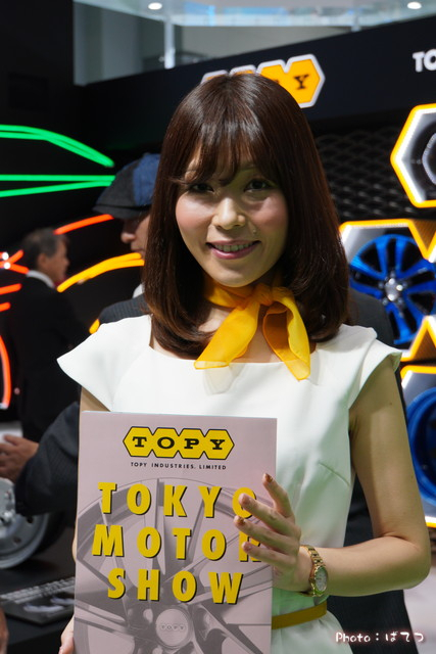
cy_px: 327
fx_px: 1117
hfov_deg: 22.1
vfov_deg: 32.6
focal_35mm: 62
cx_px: 218
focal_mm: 41
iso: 400
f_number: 5
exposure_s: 1/80
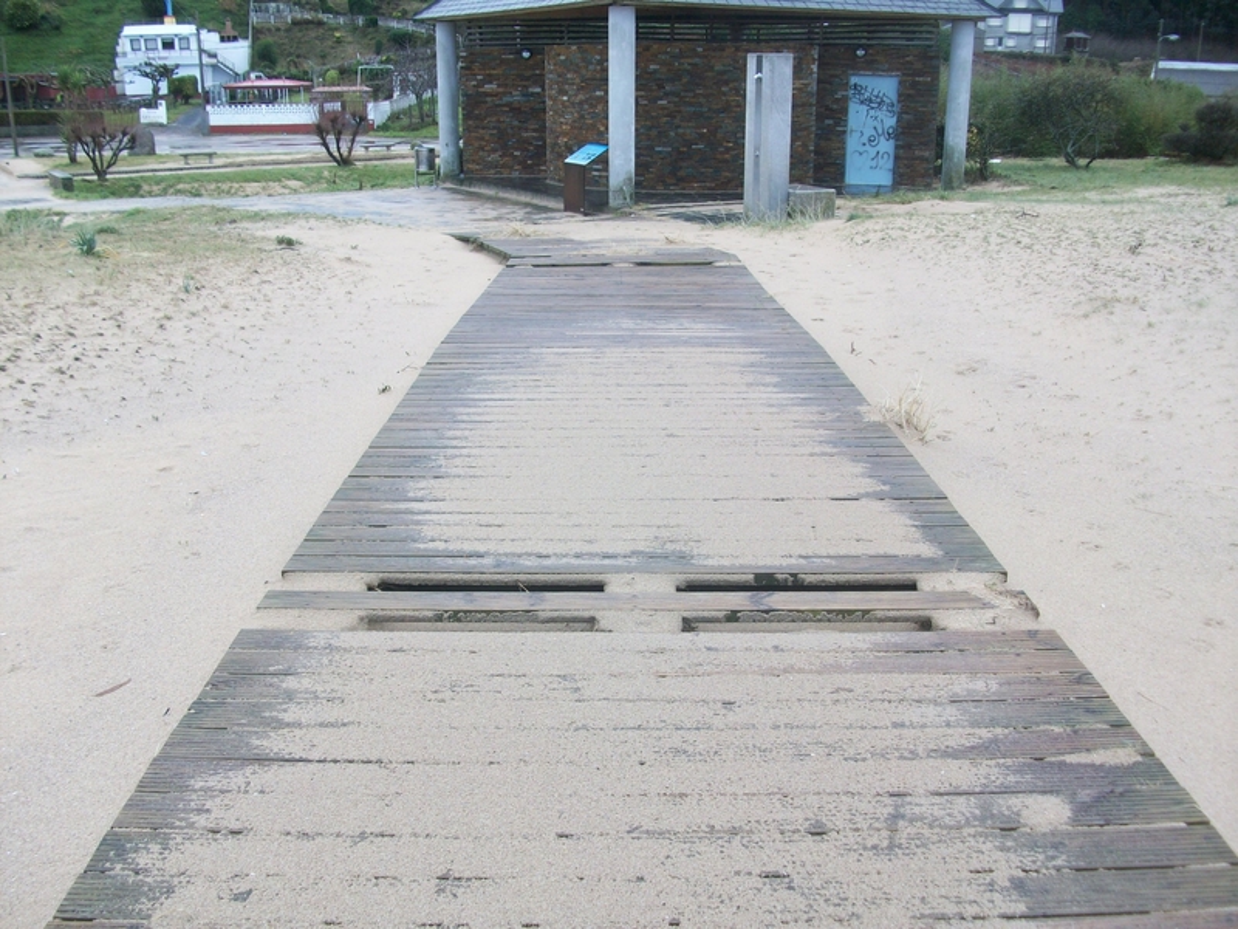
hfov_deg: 54.0
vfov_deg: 41.8
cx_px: 619
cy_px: 464
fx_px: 1216
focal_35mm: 34
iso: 64
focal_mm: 5.7
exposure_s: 1/151
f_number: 2.8
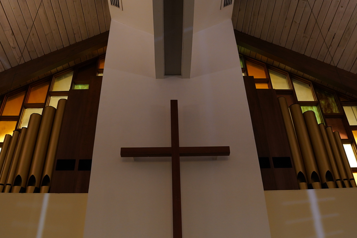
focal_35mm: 36
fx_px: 357
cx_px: 178
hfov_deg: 53.2
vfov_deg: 36.8
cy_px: 119
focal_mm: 24
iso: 2000
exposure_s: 1/50
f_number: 3.5
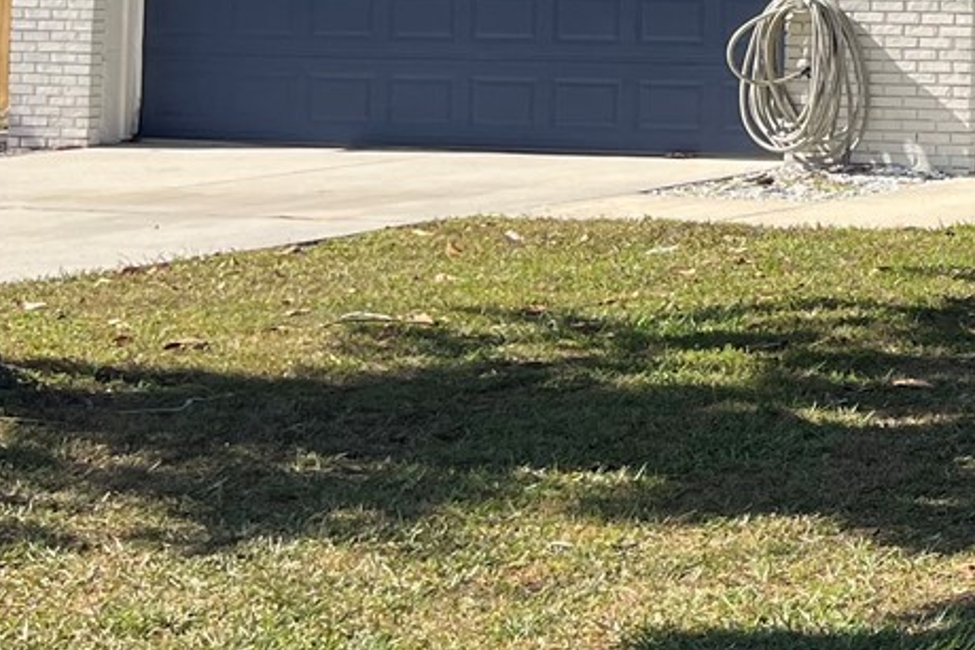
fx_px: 2546
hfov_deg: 18.2
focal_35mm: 94
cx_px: 1636
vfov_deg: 14.0
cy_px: -210
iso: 50
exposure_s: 1/2463
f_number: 1.6
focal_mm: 5.1
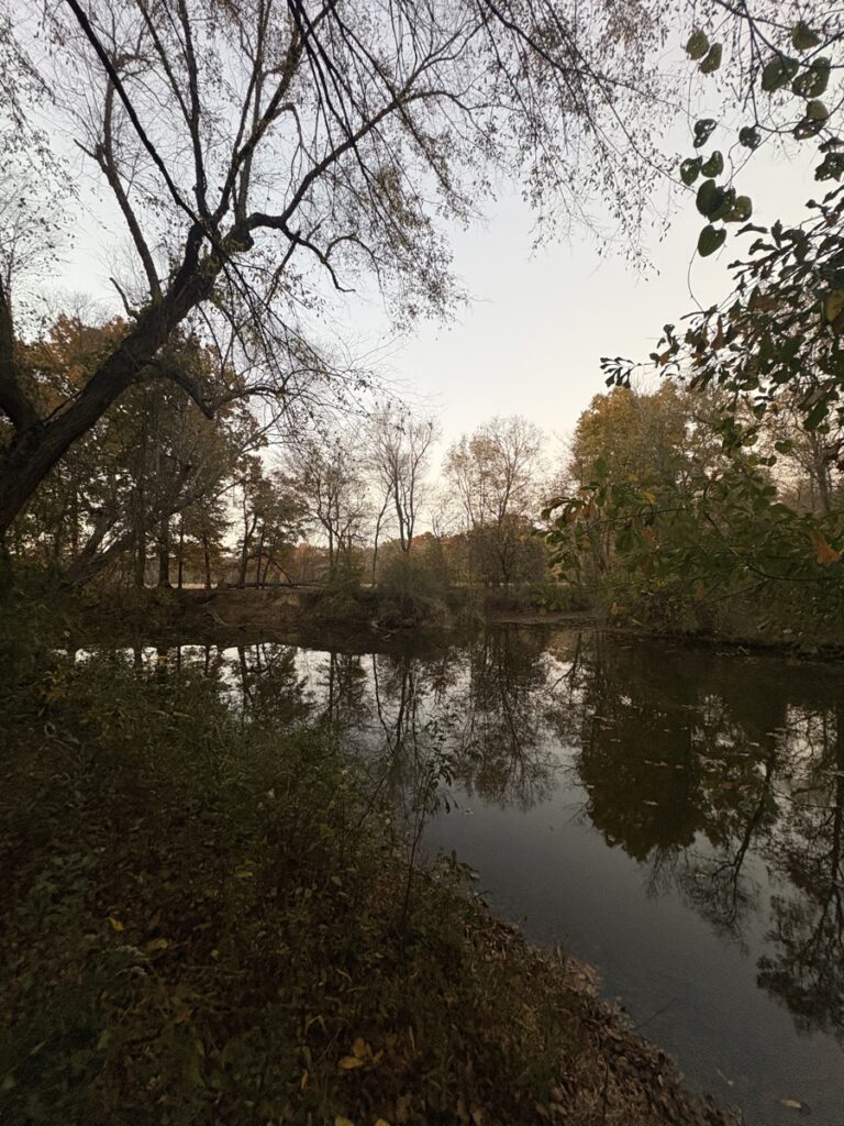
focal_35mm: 14
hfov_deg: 85.7
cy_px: 563
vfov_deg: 102.1
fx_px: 455
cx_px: 422
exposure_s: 1/60
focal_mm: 2.22
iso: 400
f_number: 2.2
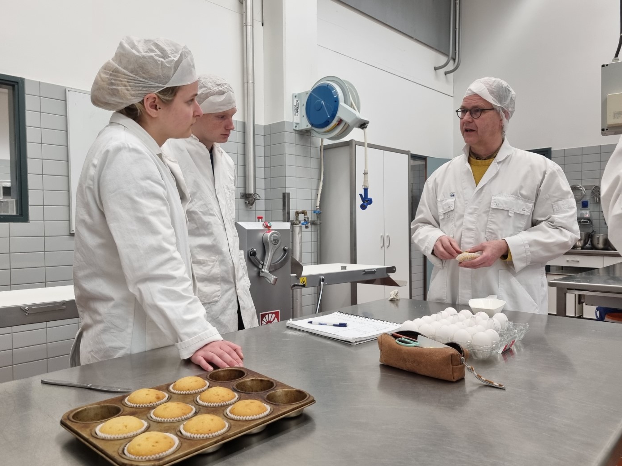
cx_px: 307
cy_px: 234
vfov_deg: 51.3
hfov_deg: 65.3
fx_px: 485
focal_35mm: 27
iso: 160
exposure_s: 1/100
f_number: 1.8
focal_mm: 5.4
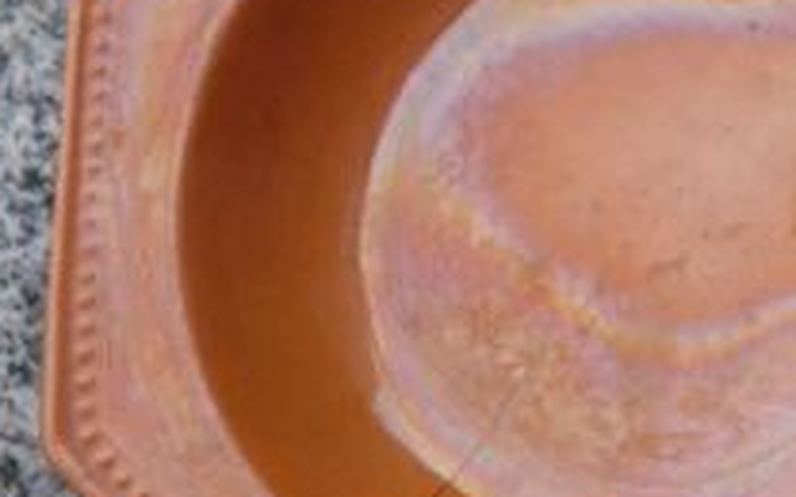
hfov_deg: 30.4
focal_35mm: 64
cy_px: 279
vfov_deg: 20.3
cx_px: 739
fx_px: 1388
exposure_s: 1/50
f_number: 3.5
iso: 250
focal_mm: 5
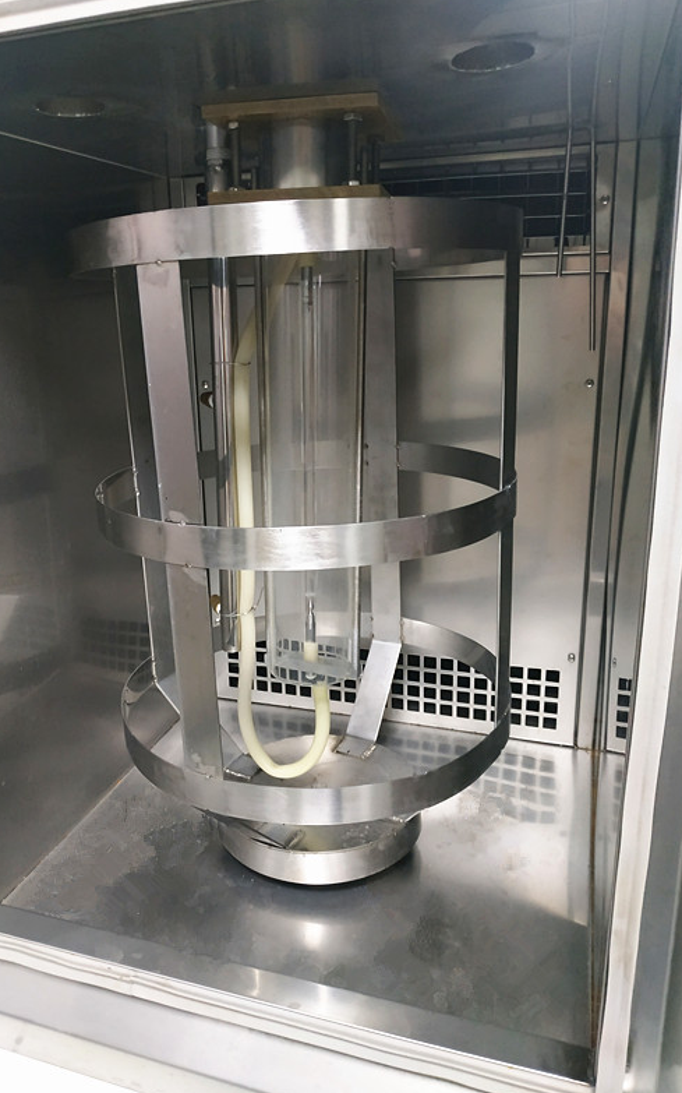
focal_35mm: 26
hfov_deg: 47.5
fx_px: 774
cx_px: 301
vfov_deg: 70.4
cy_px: 540
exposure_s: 1/20
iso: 640
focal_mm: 3.94
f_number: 1.9
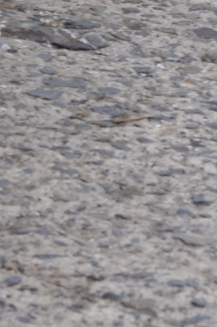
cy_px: -601
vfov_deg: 2.5
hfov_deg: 1.7
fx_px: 7396
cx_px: 212
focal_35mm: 814
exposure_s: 1/80
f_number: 10
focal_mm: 86
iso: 200
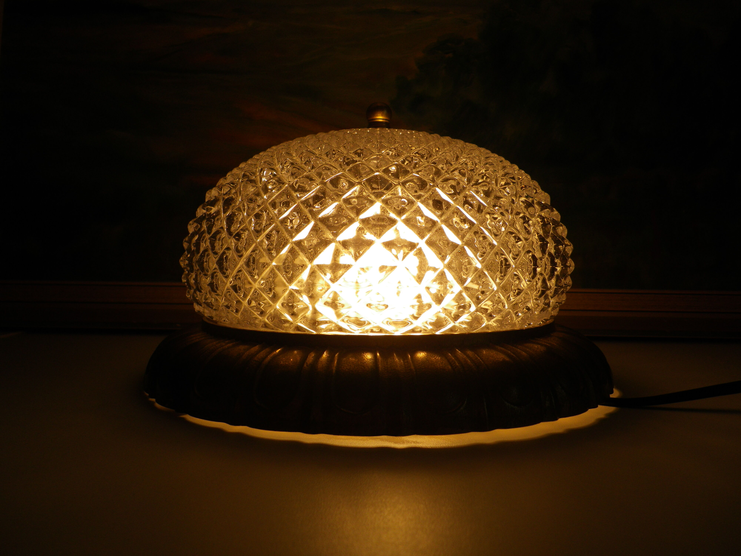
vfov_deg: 49.7
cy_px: 278
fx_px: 599
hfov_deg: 63.4
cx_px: 370
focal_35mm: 28
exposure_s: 1/250
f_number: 2.6
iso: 64
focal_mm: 4.9
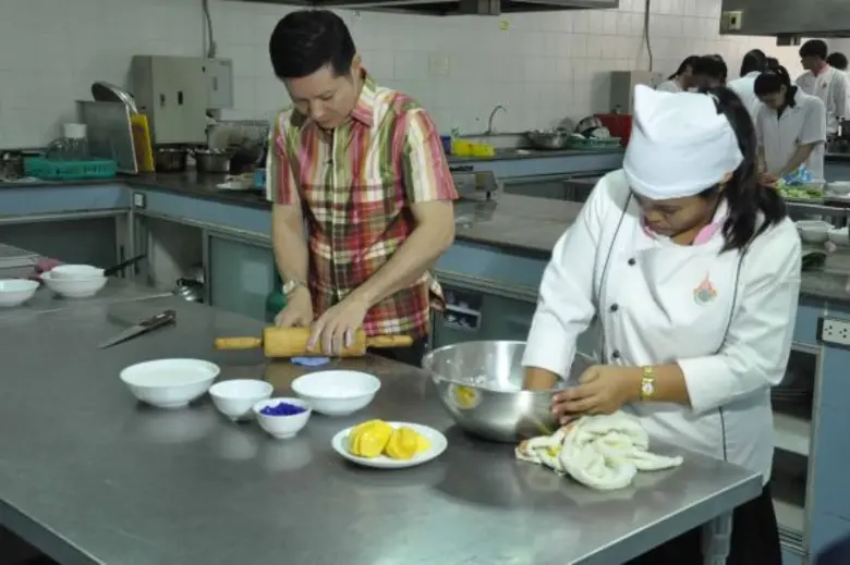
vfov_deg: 29.8
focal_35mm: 45
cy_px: 282
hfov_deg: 43.6
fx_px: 1062
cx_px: 425
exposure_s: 1/80
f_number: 8
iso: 3200
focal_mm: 30
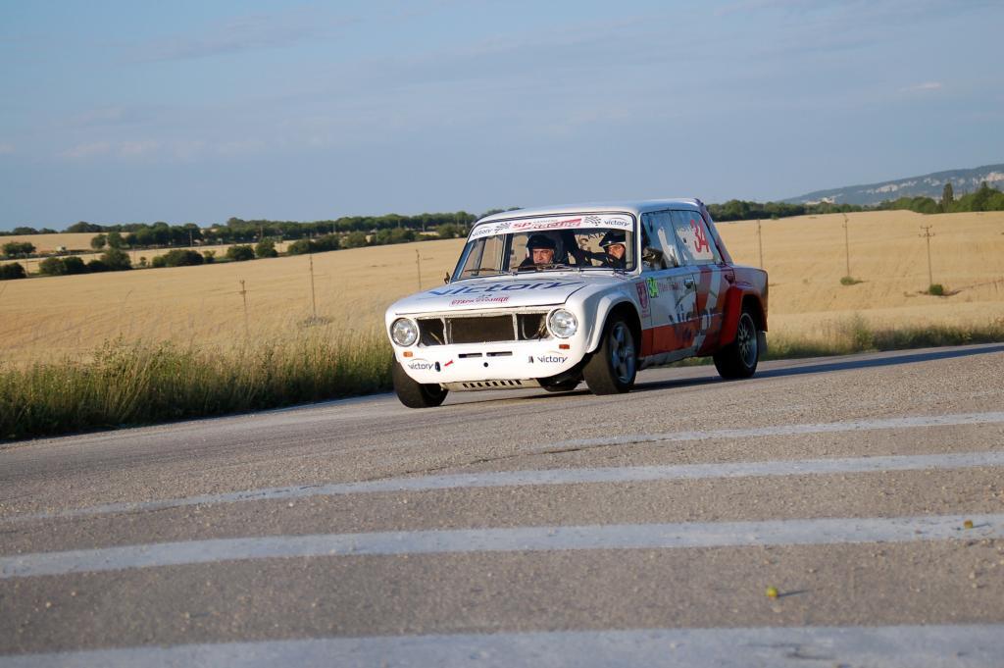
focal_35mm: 112
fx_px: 3135
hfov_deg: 18.2
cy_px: 334
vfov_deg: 12.2
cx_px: 502
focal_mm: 75
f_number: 5.6
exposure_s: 1/1000
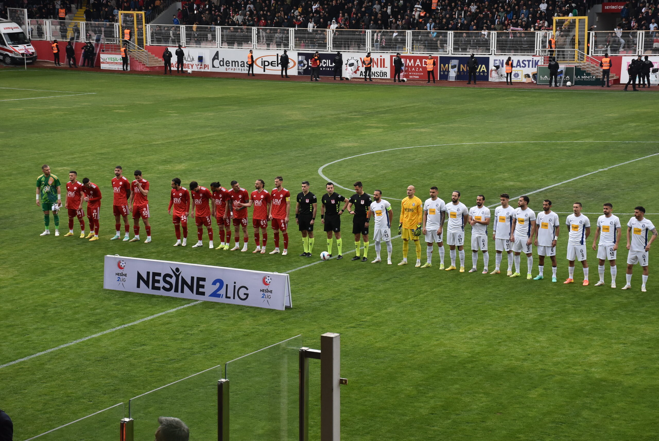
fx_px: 1539
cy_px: 220
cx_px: 330
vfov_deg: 16.3
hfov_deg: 24.2
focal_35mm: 84
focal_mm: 56
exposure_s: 1/320
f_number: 8
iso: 800
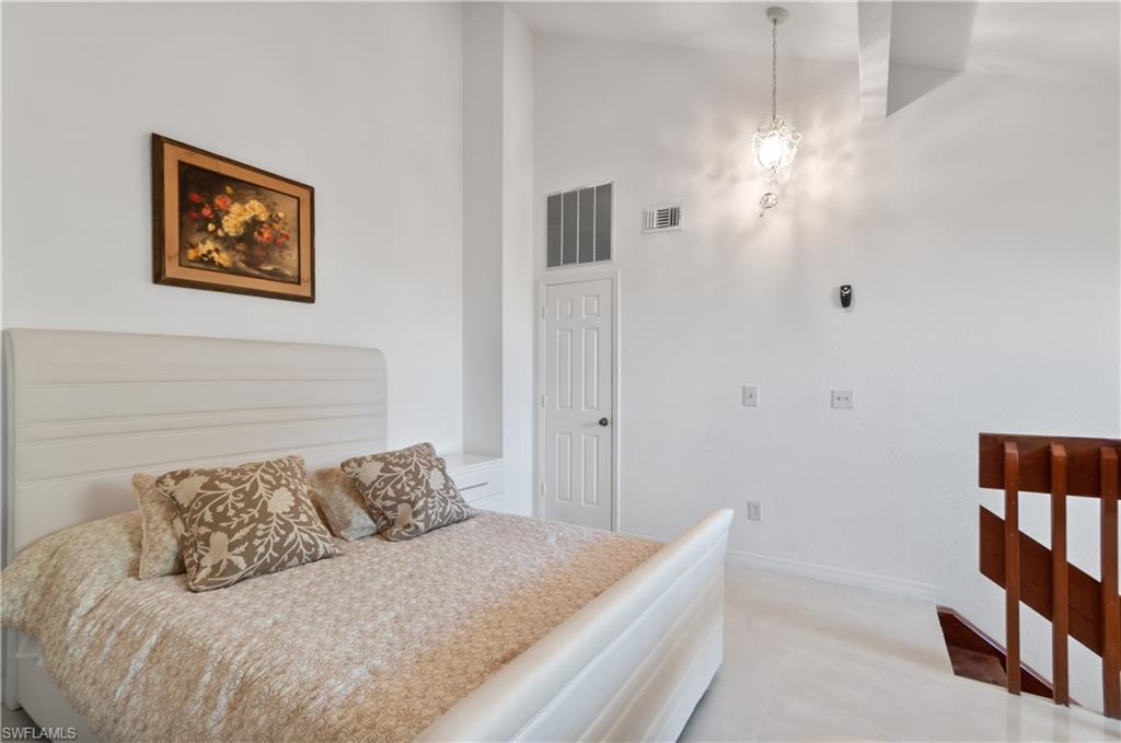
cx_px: 560
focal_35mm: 15
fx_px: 466
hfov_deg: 100.5
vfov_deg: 77.1
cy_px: 372
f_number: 11
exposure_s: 1
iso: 200
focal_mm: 10
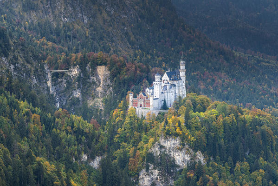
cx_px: 139
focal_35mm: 160
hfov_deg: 12.8
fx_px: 1236
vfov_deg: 8.6
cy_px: 93
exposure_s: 1/13
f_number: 9
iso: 100
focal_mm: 160
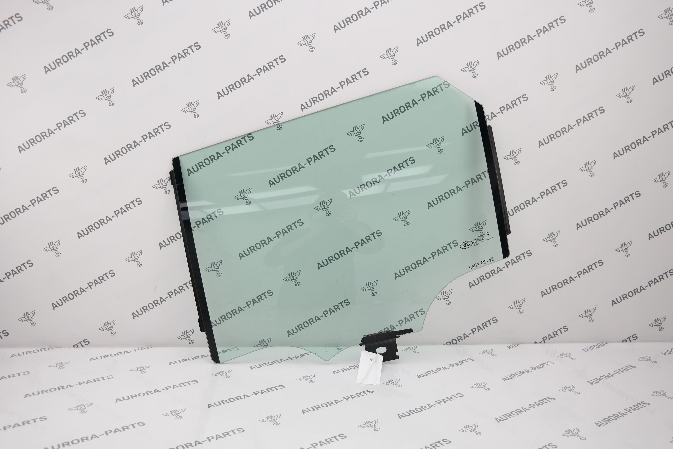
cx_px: 336
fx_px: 617
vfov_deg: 40.0
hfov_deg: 57.2
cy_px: 224
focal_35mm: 33
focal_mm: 22
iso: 100
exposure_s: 1/125
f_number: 4
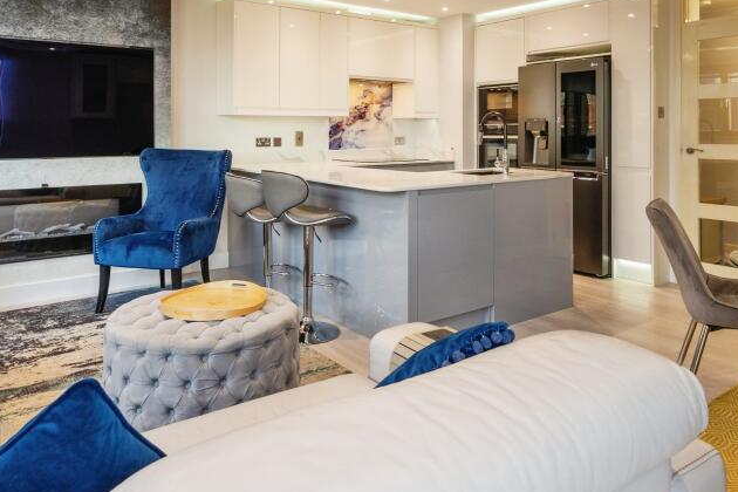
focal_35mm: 26
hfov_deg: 69.4
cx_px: 375
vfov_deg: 48.8
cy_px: 168
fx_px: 533
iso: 320
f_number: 8
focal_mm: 16
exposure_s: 1/15
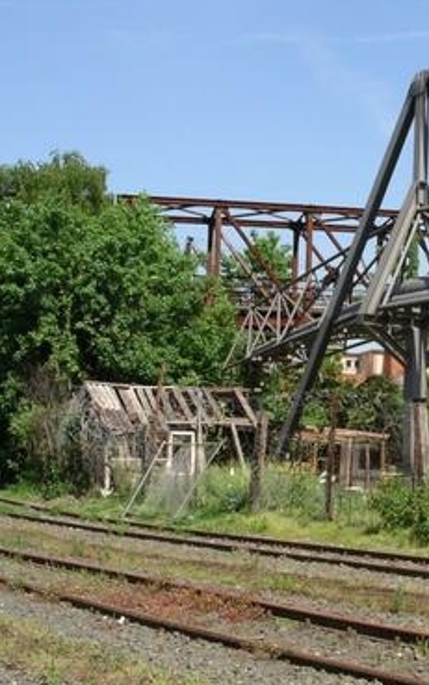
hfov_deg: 18.7
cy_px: 364
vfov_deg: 30.2
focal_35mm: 68
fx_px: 1271
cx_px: 414
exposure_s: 1/320
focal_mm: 7.8
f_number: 5.6
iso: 64
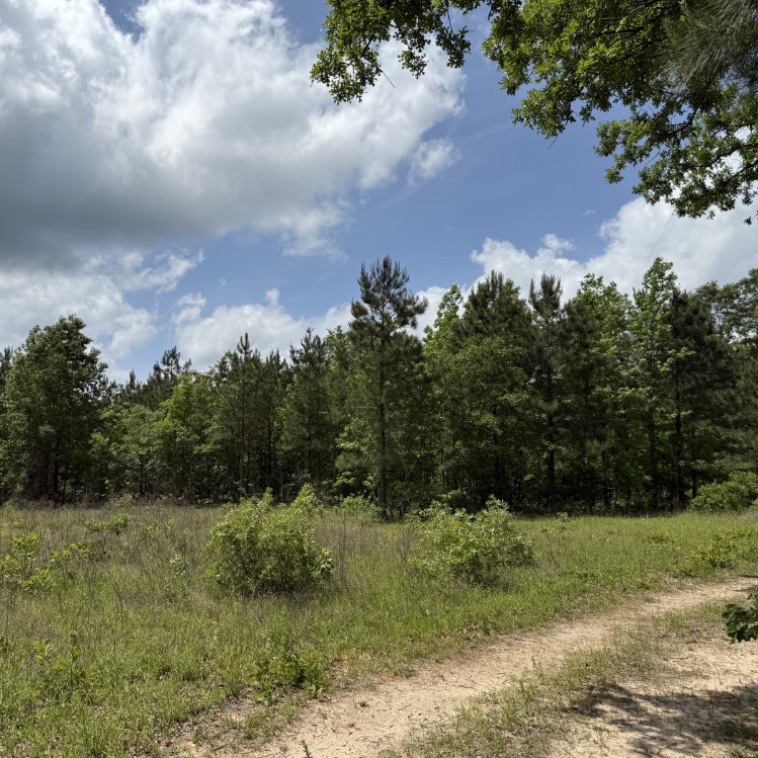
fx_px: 718
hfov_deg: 54.7
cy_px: 377
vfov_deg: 55.6
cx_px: 267
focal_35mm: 29
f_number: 1.78
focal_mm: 6.76
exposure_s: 1/8130
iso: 80
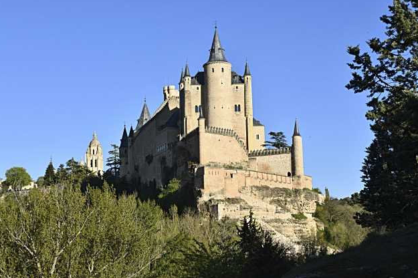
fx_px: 499
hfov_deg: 45.5
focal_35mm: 43
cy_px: 139
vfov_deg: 31.2
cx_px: 210
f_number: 11
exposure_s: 1/500
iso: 250
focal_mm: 35
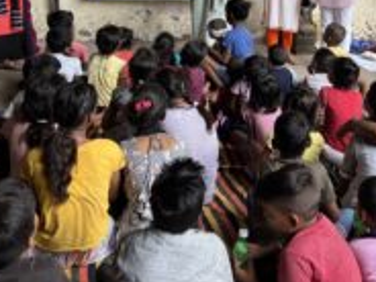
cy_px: 55
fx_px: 554
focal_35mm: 51
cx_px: 239
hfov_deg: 37.2
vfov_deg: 28.0
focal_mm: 5.7
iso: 100
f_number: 1.5
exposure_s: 1/121
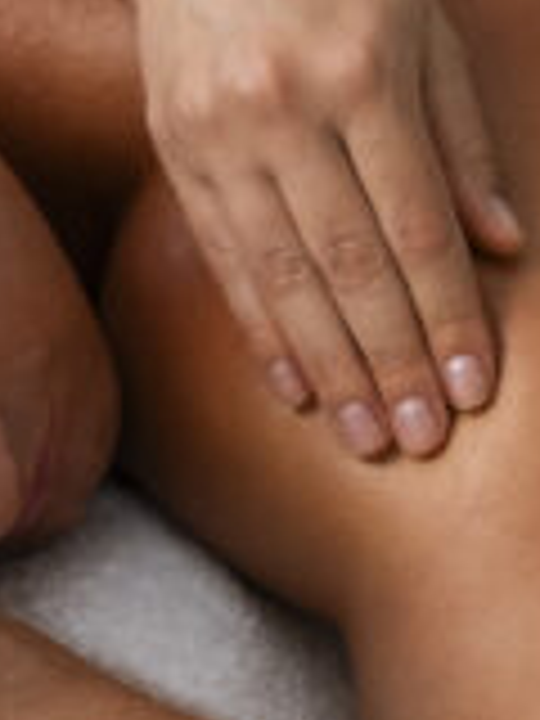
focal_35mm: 327
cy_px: 236
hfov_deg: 4.5
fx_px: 6801
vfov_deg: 6.1
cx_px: -238
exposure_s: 1/400
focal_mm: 35
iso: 640
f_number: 2
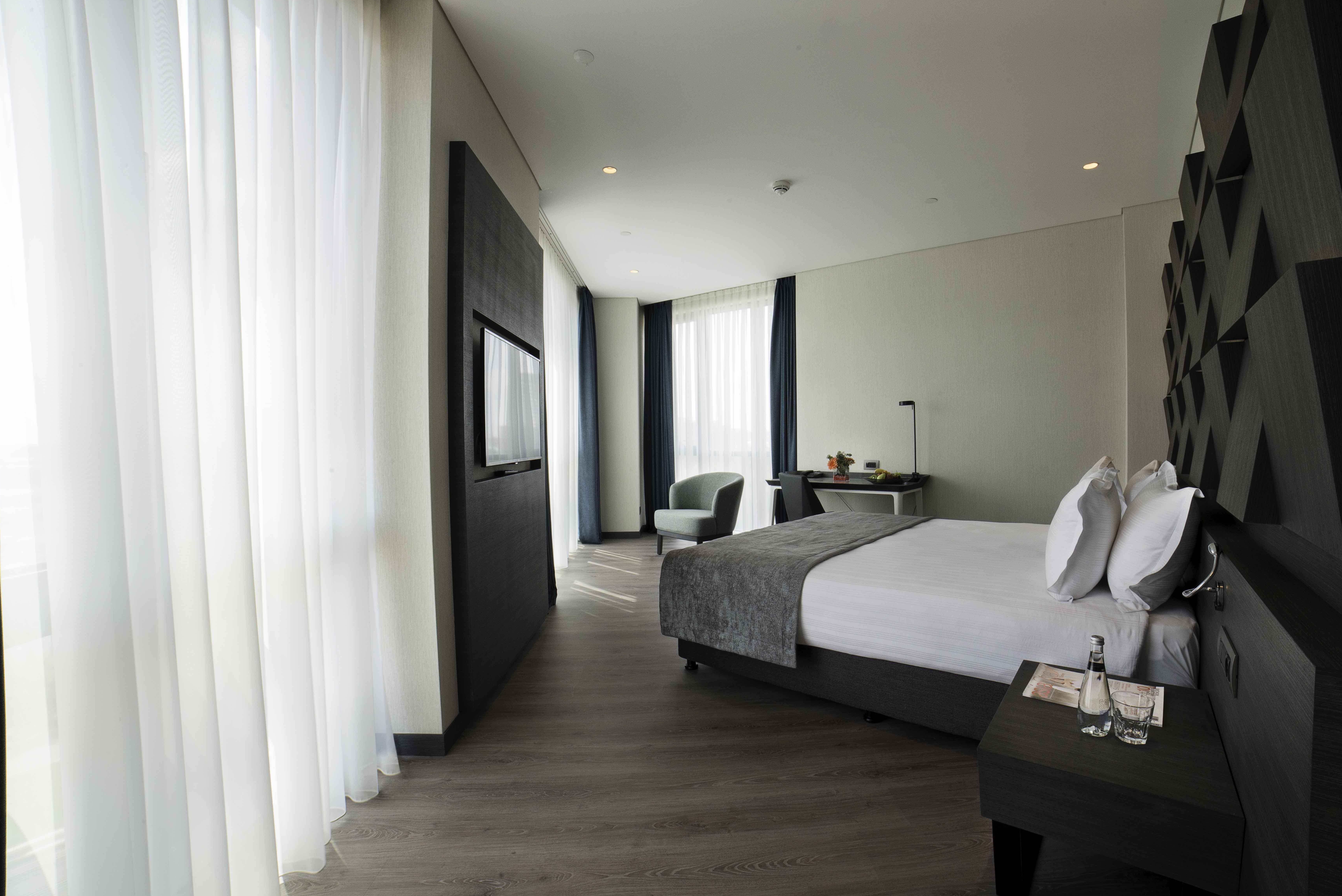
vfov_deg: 77.4
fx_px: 559
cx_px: 717
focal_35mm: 15
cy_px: 453
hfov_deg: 100.2
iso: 250
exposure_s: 1/6
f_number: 22
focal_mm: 14
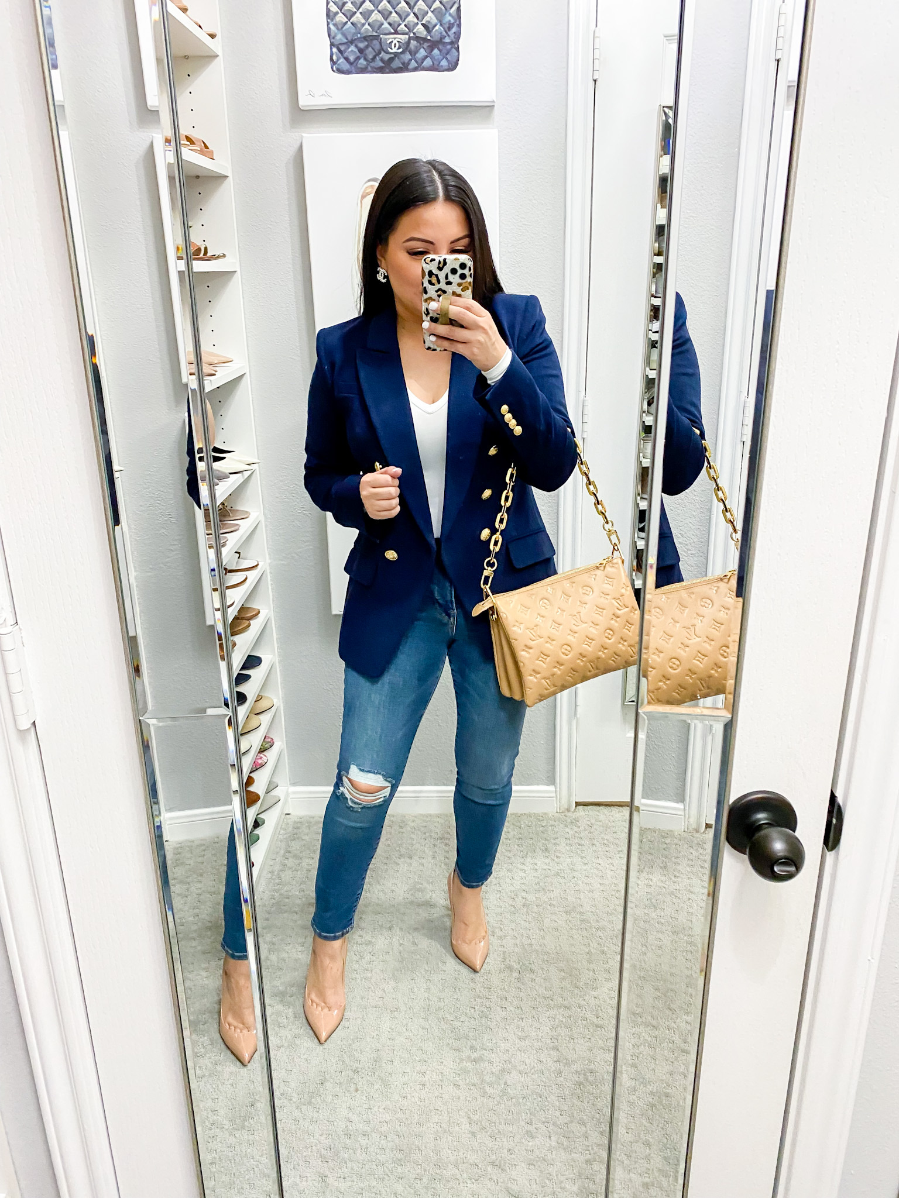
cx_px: 450
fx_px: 900
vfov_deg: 67.3
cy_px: 599
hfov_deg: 53.1
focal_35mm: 26
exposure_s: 1/60
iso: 320
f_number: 1.8
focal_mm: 4.25
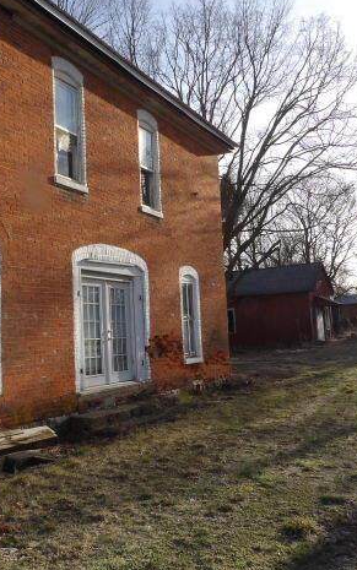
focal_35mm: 35
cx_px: 139
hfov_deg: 36.1
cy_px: 279
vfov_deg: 55.3
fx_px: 544
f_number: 5.6
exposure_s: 1/233
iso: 100
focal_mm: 4.3
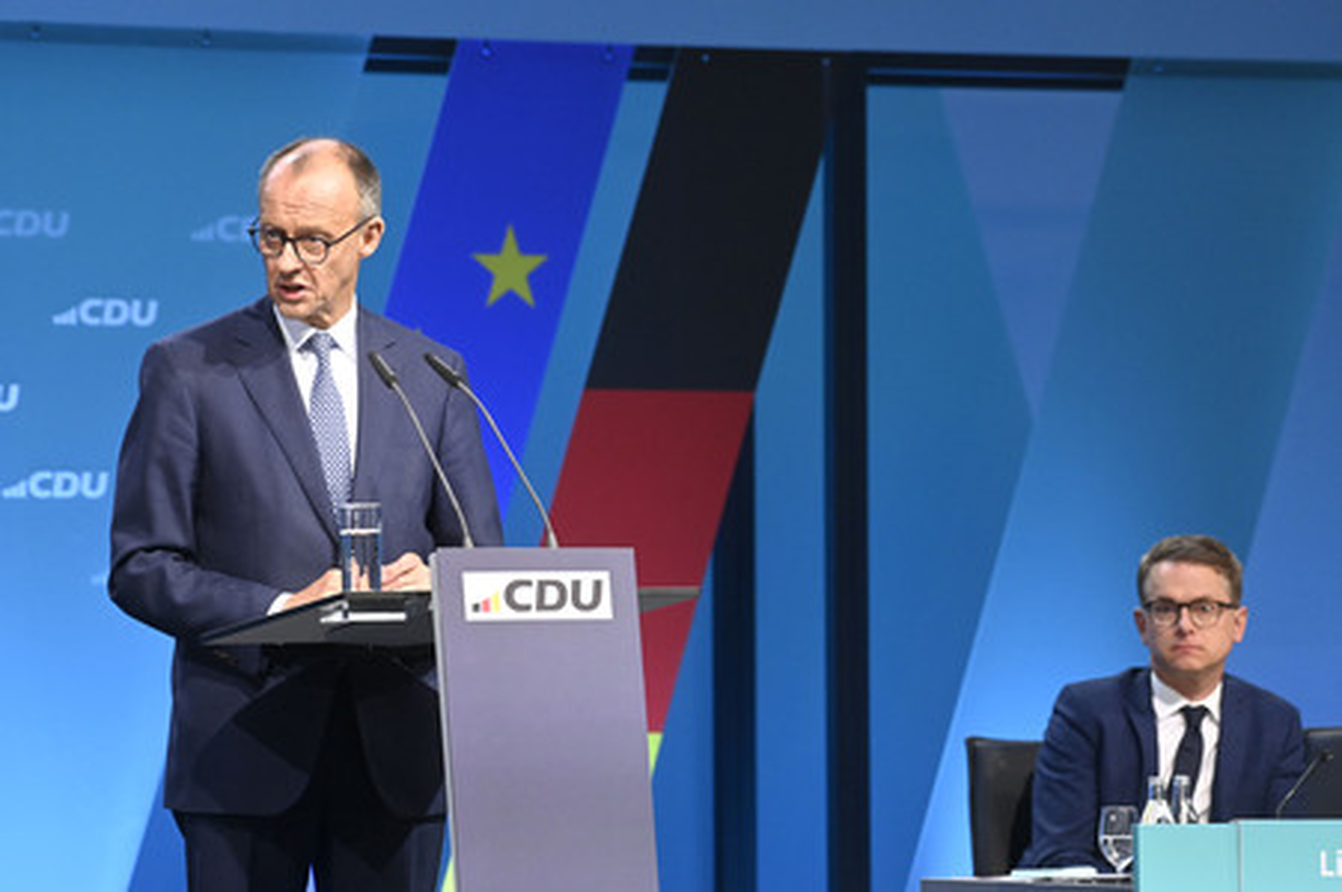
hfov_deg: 8.6
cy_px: 446
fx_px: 8940
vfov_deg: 5.7
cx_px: 671
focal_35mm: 240
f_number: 5.6
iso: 8000
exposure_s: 1/500
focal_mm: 240
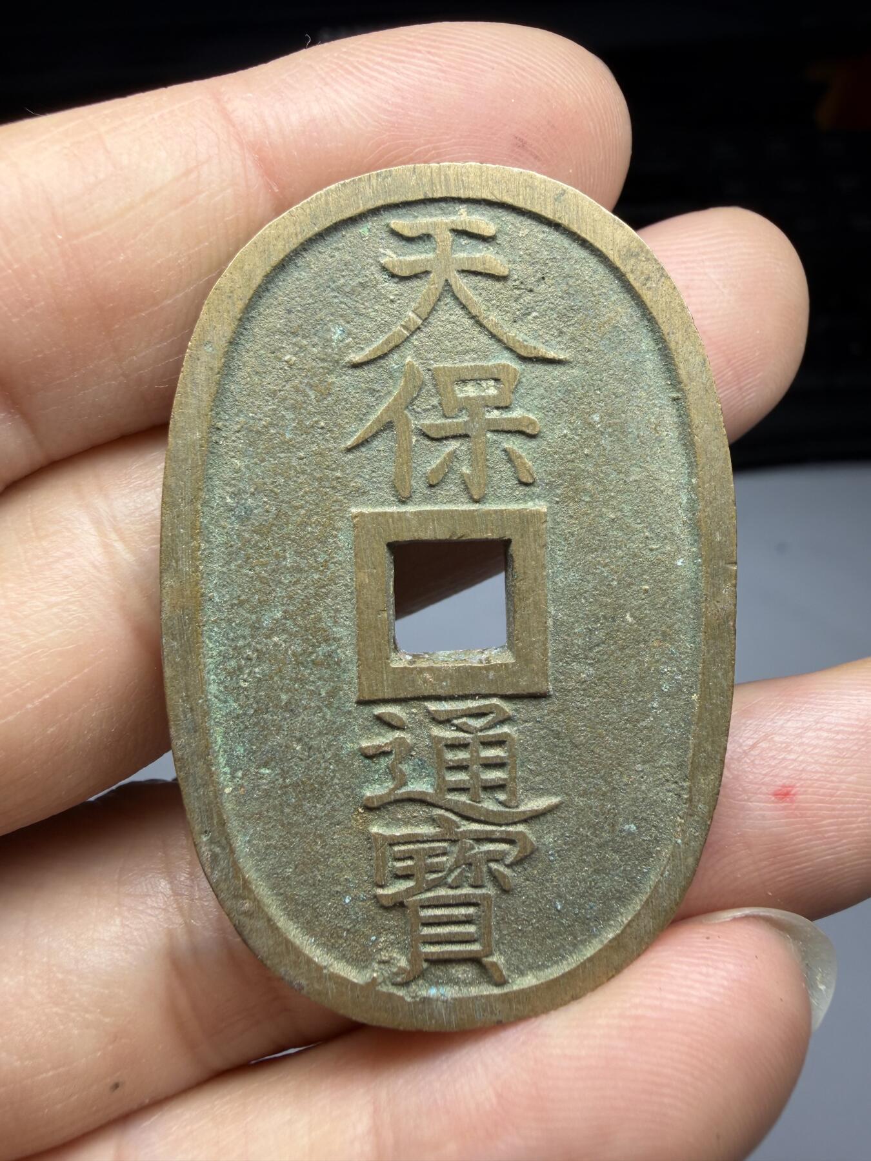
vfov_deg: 67.3
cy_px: 580
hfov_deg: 53.1
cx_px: 436
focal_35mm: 26
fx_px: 872
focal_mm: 2.22
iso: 40
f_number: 2.2
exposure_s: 1/151
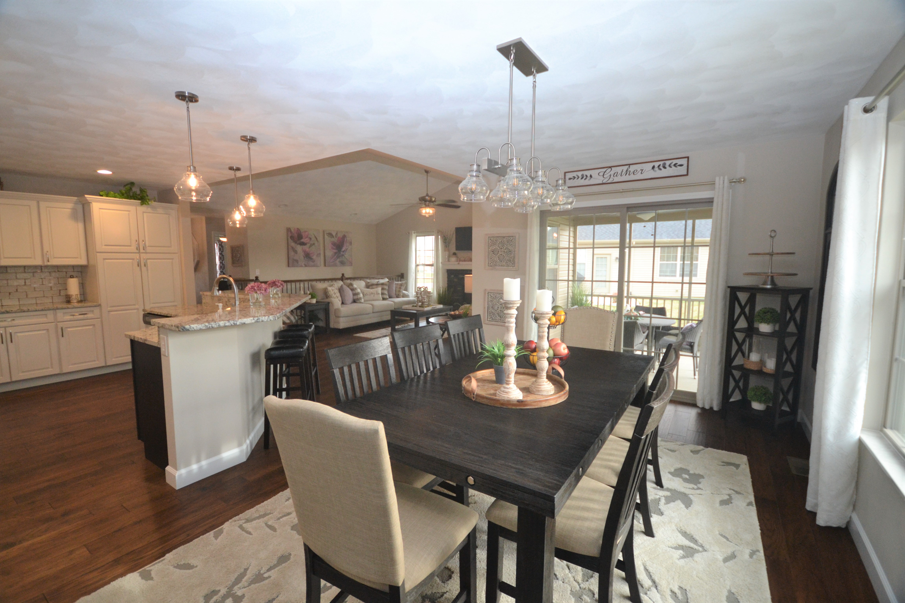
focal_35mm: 15
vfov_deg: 77.3
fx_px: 377
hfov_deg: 100.4
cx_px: 452
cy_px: 302
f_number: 4
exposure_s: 1/60
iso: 1100
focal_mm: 10
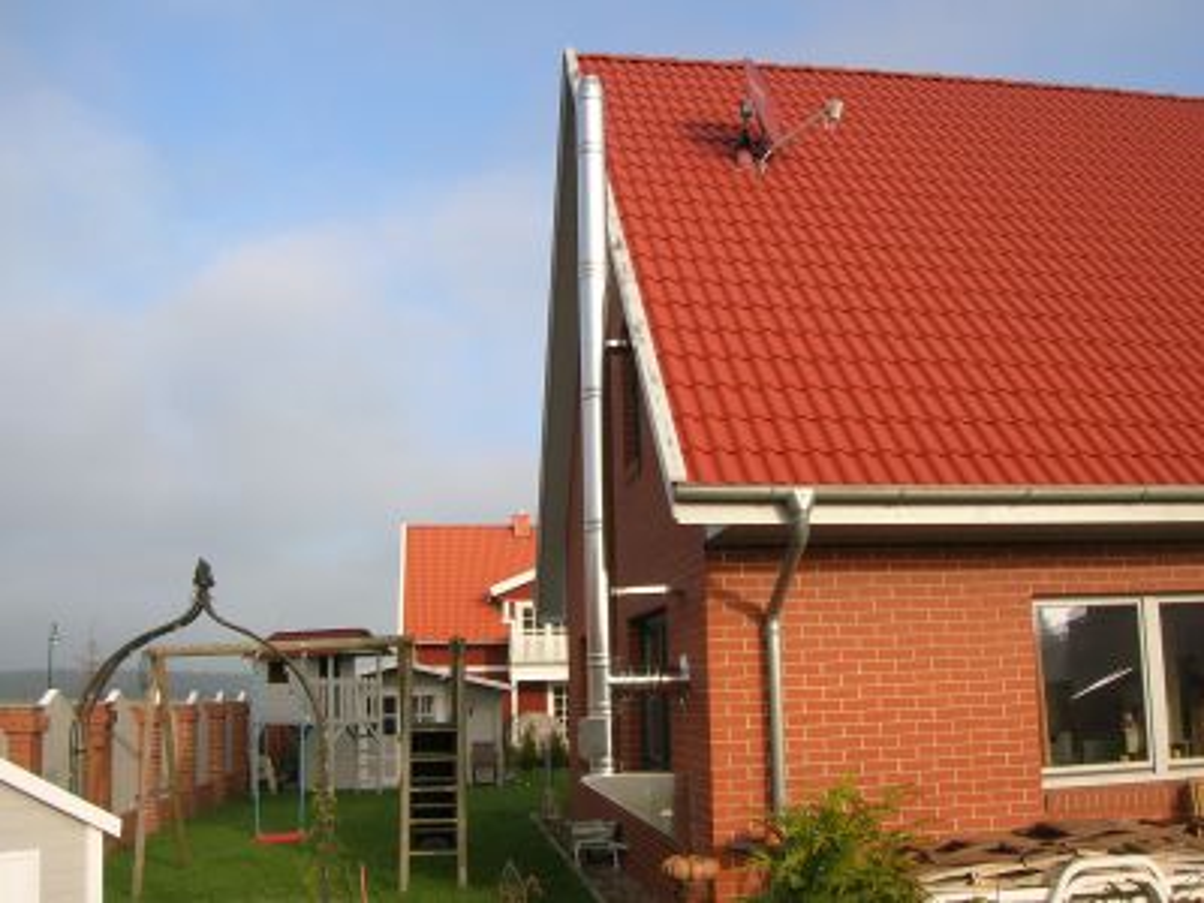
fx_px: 1183
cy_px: 452
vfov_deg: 41.8
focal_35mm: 34
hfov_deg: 54.0
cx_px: 602
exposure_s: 1/236
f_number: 4.9
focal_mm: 5.7
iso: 50
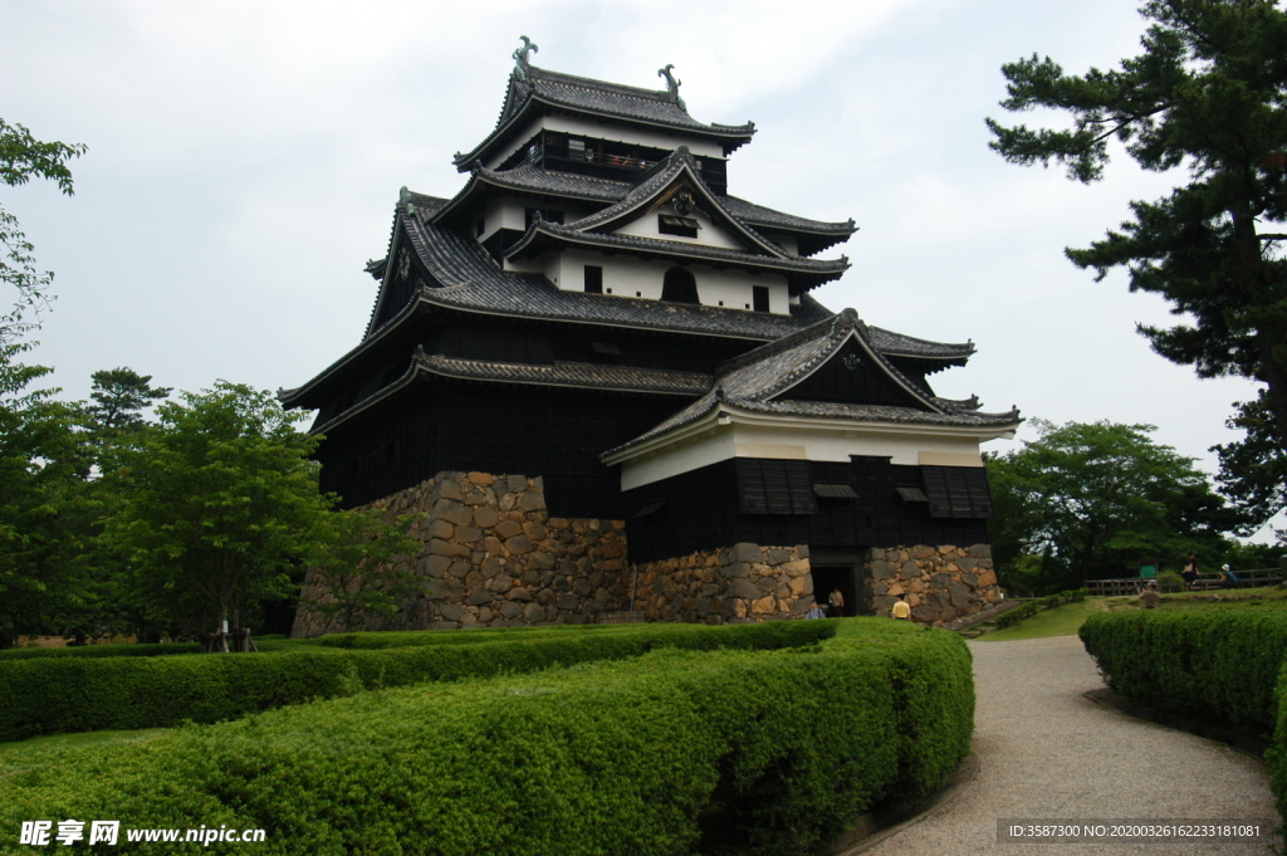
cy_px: 428
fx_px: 1286
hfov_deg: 53.2
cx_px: 644
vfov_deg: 36.8
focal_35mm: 36
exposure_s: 1/160
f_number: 6.7
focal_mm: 24
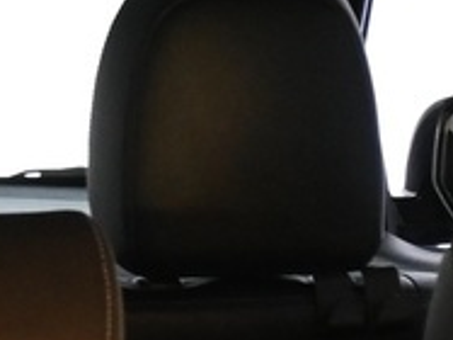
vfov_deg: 5.4
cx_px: 322
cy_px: 974
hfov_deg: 7.6
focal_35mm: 262
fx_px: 3429
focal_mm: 21
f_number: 4
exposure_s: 1/30
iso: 1800
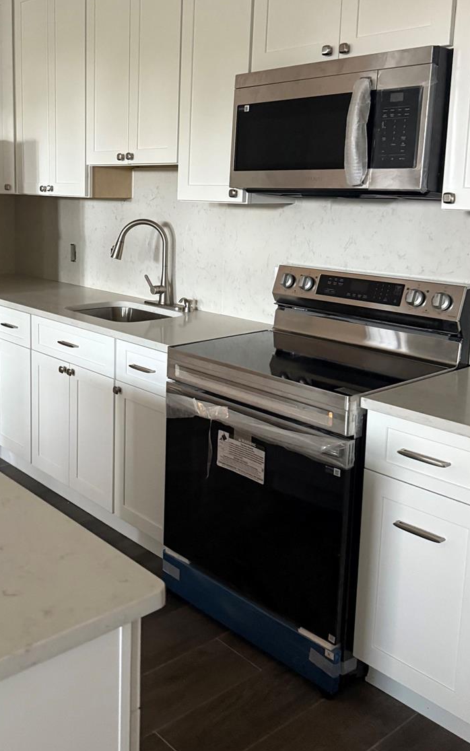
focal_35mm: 35
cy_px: 295
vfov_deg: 54.9
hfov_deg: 35.8
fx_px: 717
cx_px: 144
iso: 640
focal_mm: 6.76
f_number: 1.78
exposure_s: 1/40
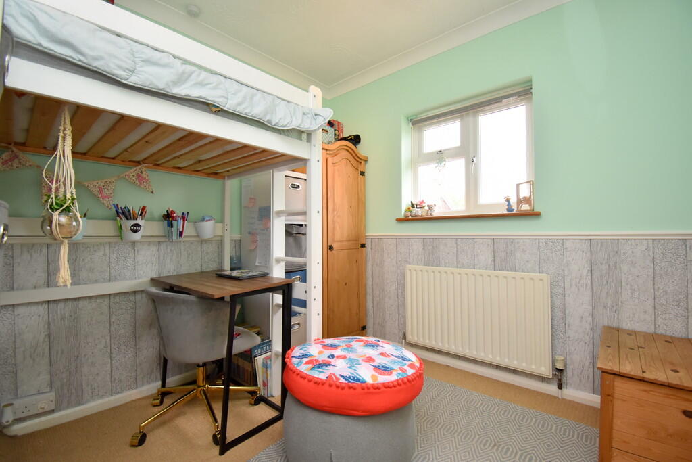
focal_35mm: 15
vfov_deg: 77.3
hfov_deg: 100.4
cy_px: 231
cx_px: 346
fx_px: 288
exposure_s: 1/200
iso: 640
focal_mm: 10
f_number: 5
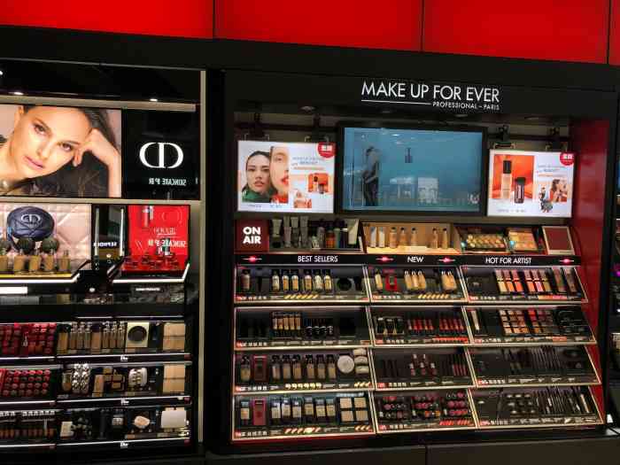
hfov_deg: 63.4
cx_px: 310
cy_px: 232
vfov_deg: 49.7
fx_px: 502
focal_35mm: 28
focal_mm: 4
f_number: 1.8
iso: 20
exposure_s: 1/102
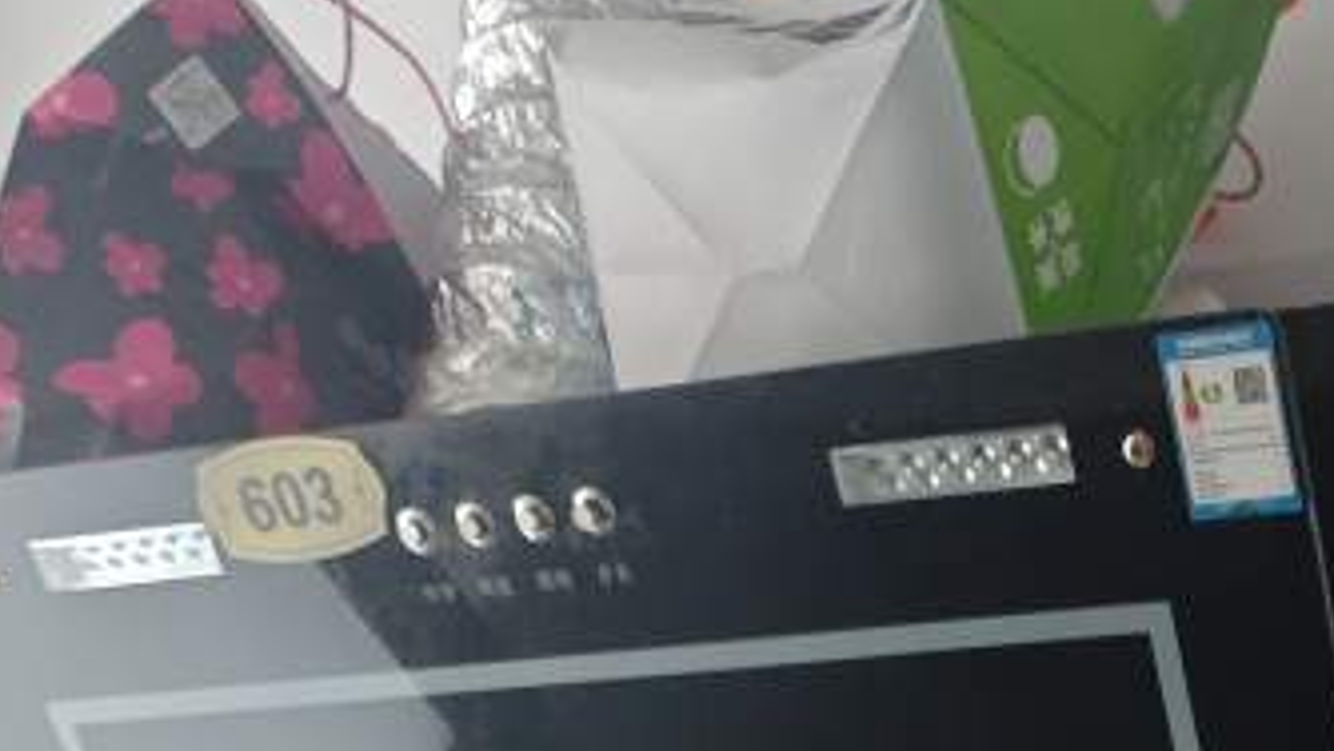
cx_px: 1258
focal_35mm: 80
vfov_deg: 12.2
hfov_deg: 25.5
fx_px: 2830
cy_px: 1768
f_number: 1.42
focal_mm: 6.68
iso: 125
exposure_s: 1/100
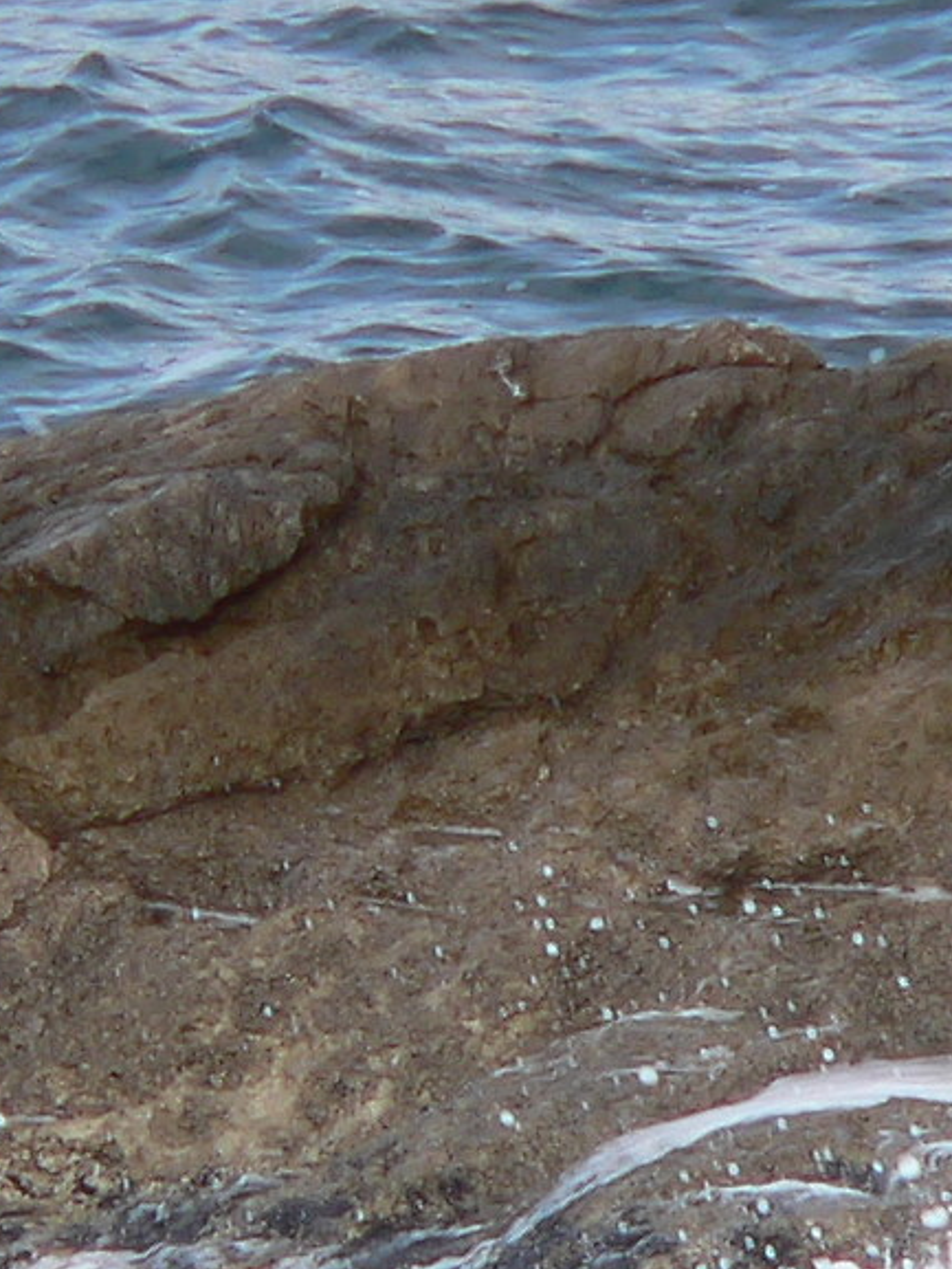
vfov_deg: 1.1
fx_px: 64477
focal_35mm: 1759
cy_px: 915
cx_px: 741
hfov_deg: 0.8
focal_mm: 70.3
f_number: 4
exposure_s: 1/320
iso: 80
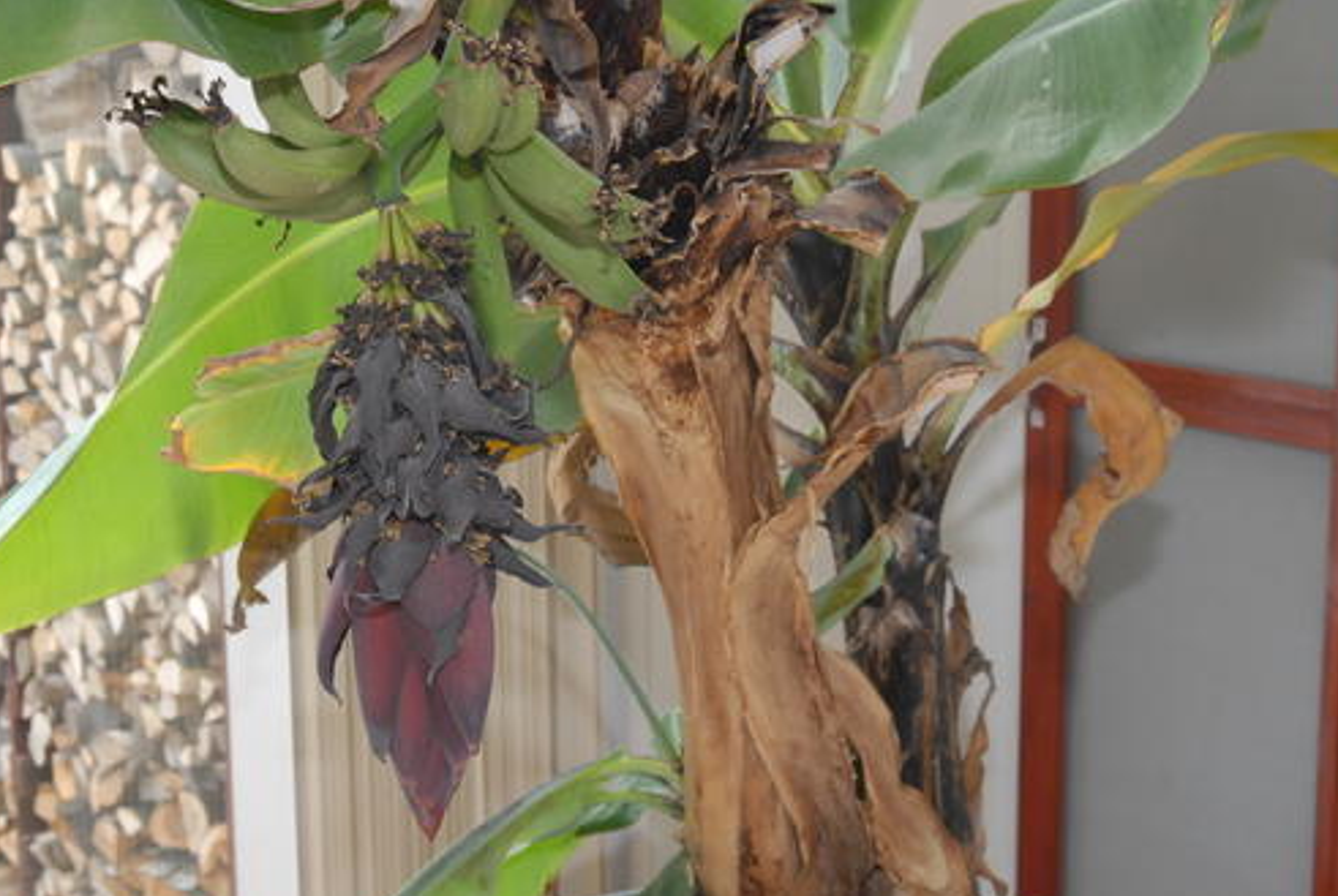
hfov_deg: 26.5
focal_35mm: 76
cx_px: 444
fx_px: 2822
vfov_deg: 18.0
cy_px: 400
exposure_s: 1/60
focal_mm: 31
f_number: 5.6
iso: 400
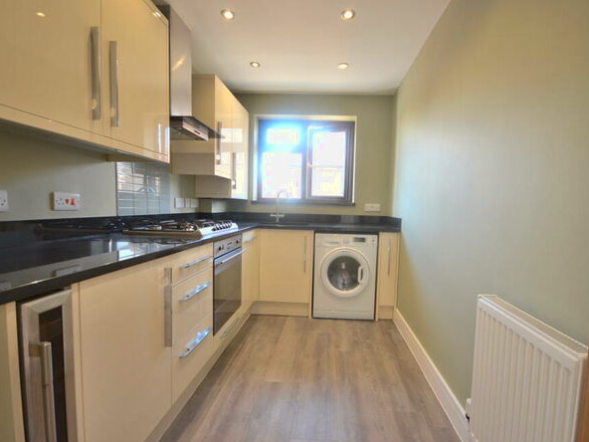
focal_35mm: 17
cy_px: 221
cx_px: 312
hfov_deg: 90.9
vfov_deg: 74.7
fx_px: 289
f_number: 4
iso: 400
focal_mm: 10
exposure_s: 1/60
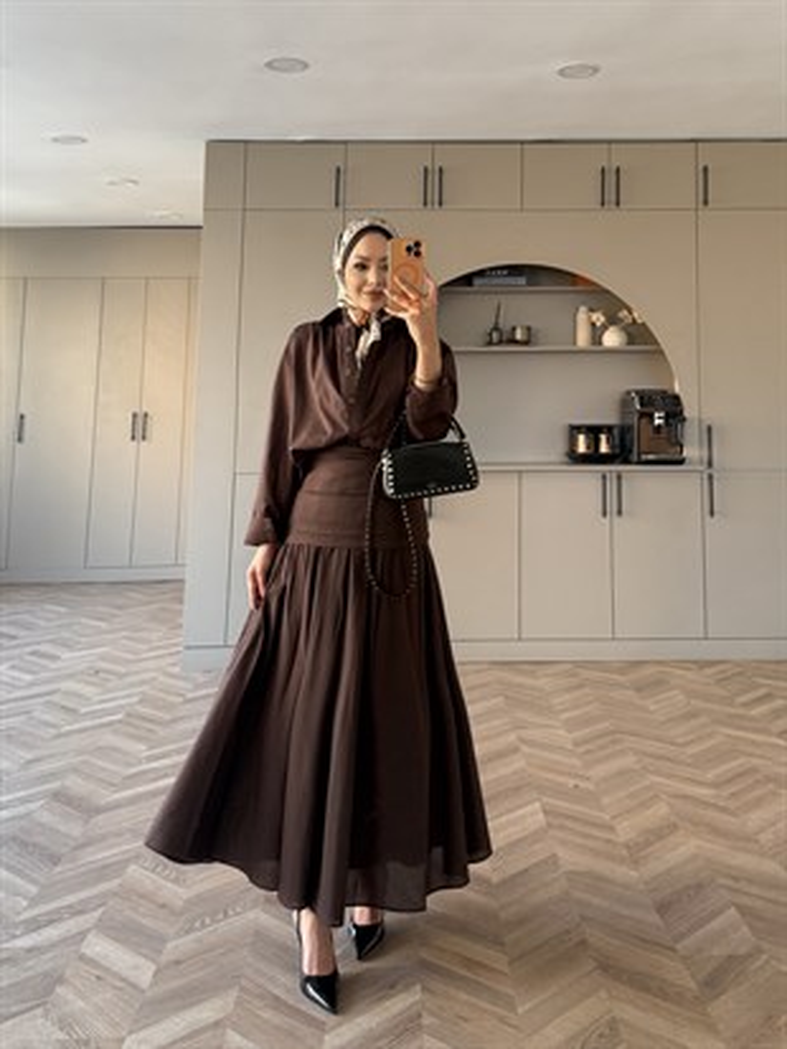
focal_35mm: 24
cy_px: 524
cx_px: 394
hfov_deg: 56.8
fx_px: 727
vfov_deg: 71.6
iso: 200
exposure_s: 1/121
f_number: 1.78
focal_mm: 6.76
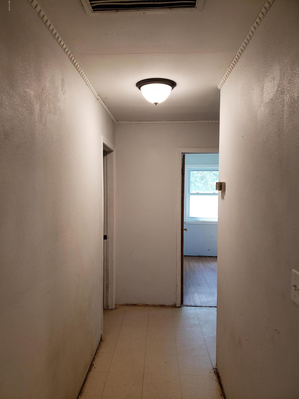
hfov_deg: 53.1
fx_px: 299
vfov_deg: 67.3
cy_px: 200
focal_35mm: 26
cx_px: 150
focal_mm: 4.3
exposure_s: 1/60
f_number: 1.5
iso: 160
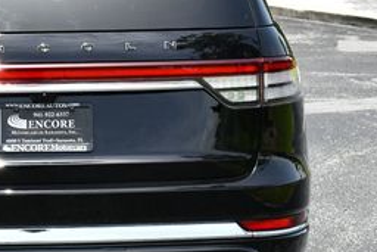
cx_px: 28
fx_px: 1467
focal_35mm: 140
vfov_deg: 9.8
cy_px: 113
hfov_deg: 14.5
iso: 180
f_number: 8
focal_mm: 28
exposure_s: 1/250
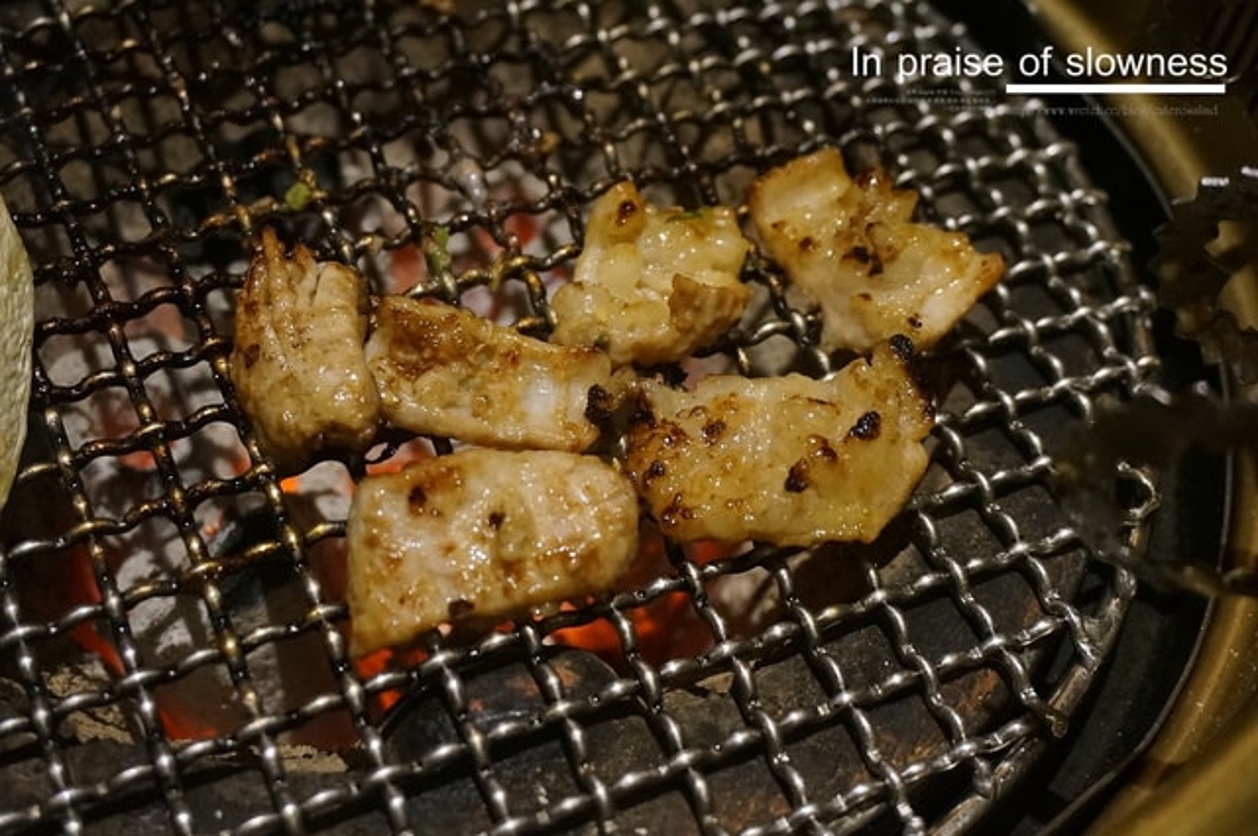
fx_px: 1623
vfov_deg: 28.9
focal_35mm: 46
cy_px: 418
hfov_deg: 42.4
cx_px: 629
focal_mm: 31
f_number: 5
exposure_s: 1/40
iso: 3200
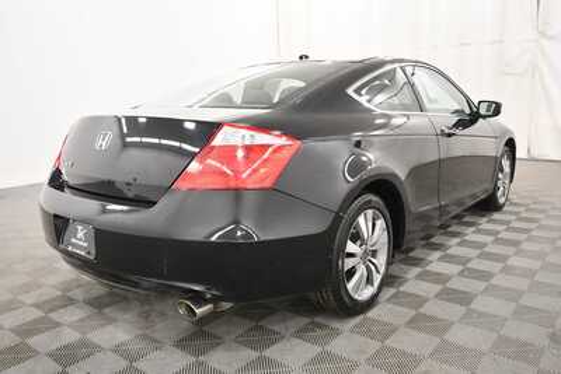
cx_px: 280
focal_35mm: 30
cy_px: 187
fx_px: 468
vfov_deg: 43.6
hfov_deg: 61.9
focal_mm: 20
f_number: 5.6
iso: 2000
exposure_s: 1/125
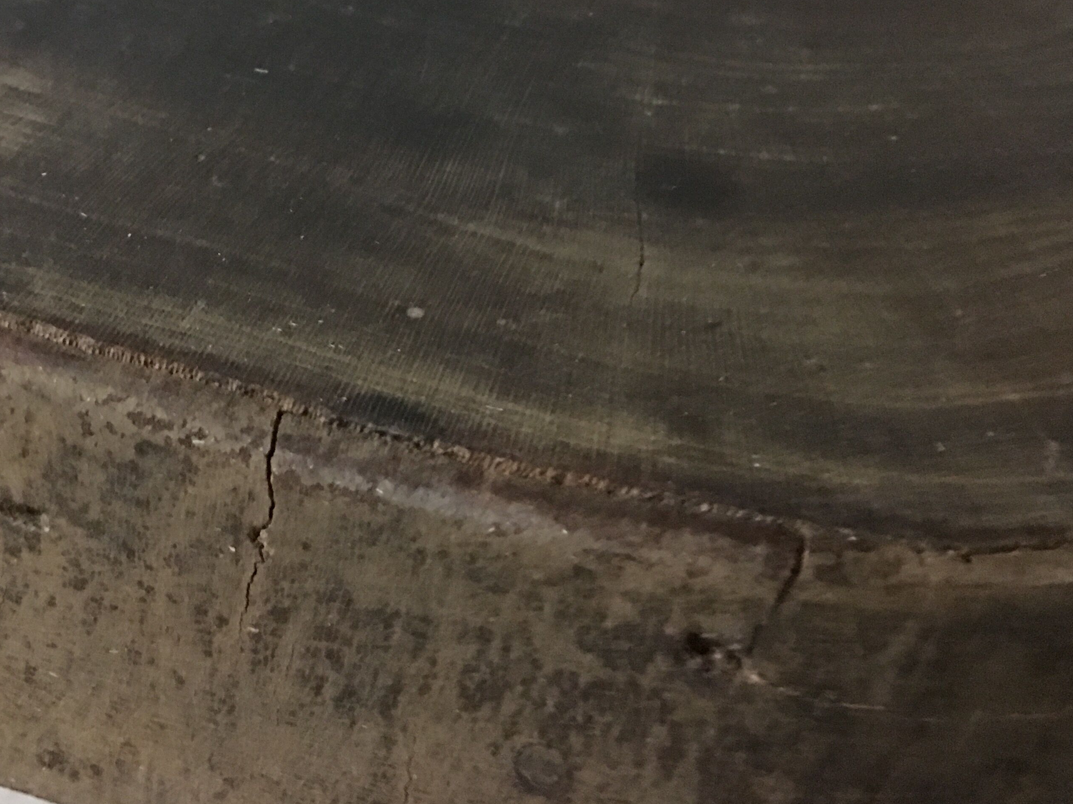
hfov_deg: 40.6
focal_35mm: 46
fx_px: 1426
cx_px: 340
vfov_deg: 30.9
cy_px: 183
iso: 250
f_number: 2.2
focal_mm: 4.15
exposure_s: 1/4
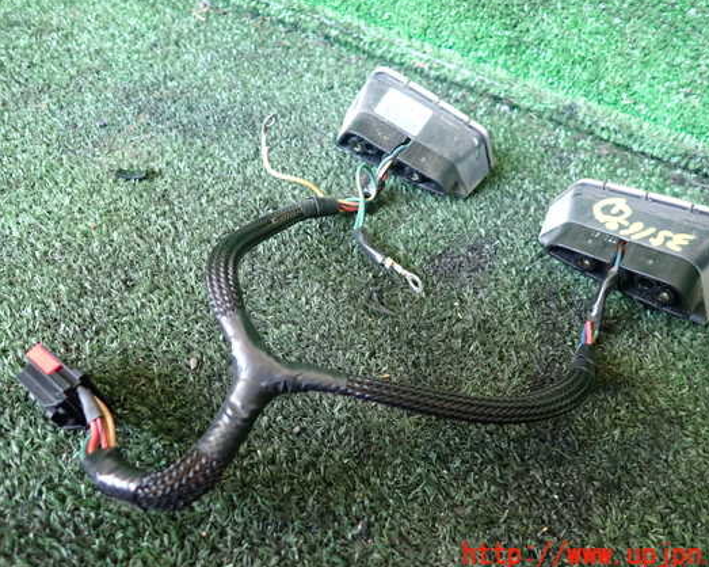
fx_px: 587
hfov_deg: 62.2
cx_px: 362
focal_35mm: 28
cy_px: 267
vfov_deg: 51.5
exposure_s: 1/30
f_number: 2
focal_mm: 4.5
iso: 250
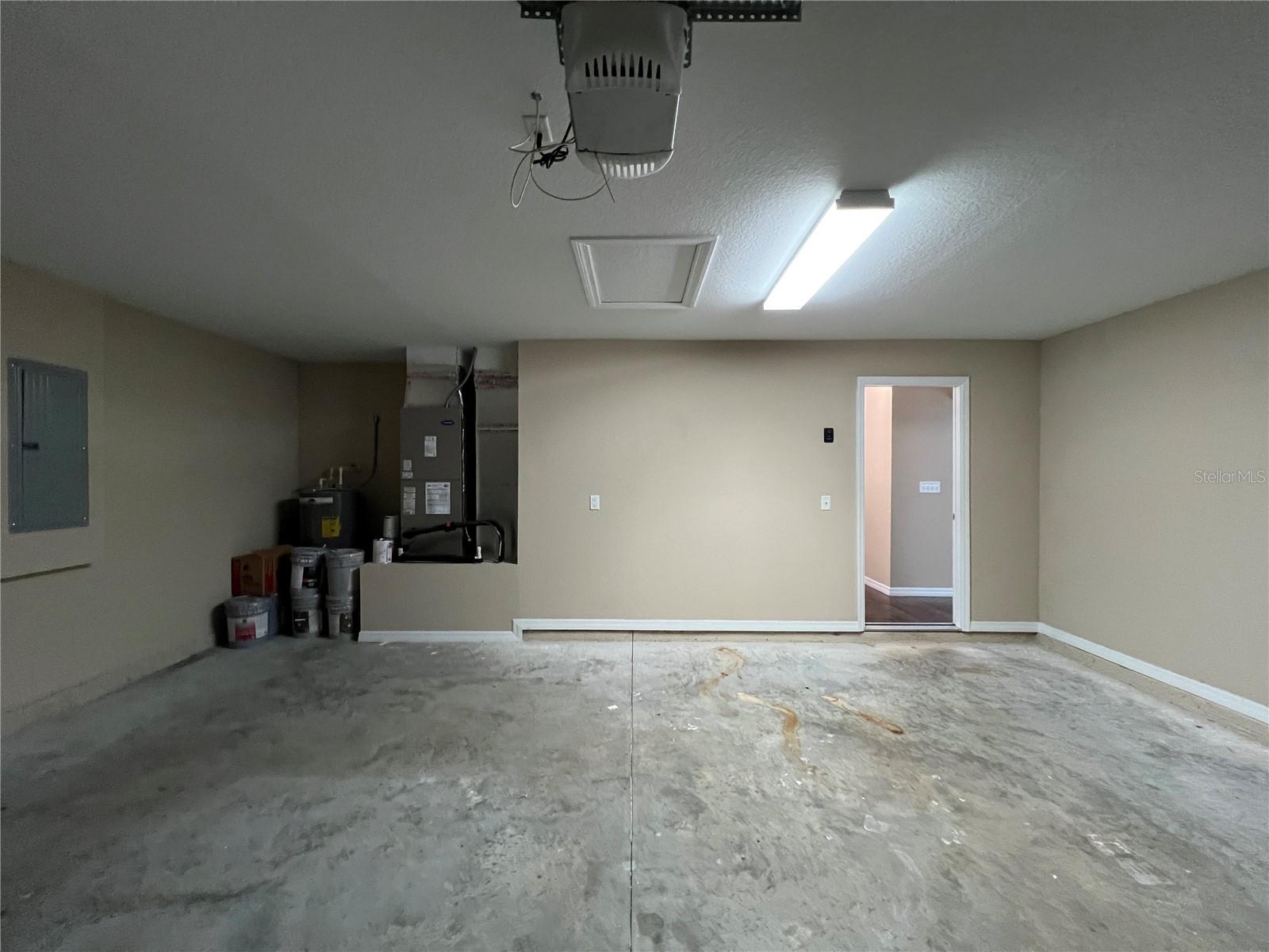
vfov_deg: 89.9
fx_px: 477
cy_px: 476
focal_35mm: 13
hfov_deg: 106.2
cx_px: 634
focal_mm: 1.57
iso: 500
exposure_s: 1/54
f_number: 1.8
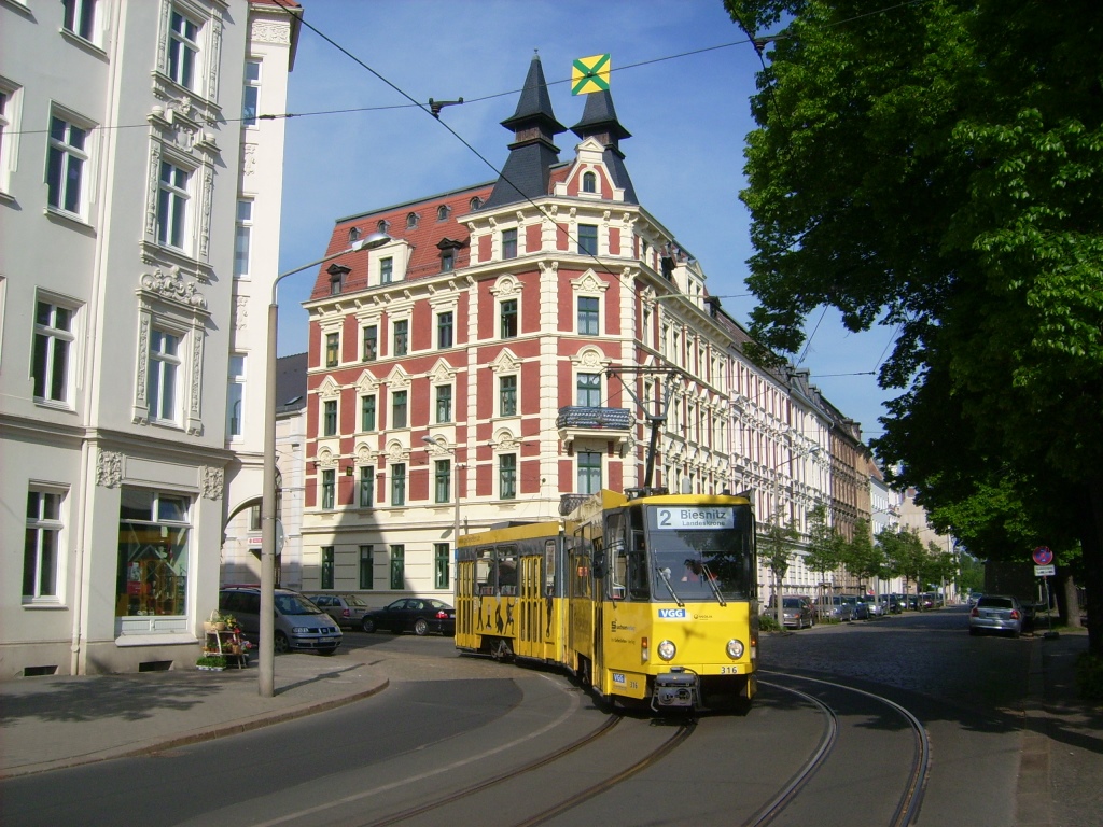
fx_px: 1115
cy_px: 414
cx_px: 552
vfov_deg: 40.7
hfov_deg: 52.6
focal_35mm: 35
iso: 50
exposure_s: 1/648
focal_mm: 5.95
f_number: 5.8
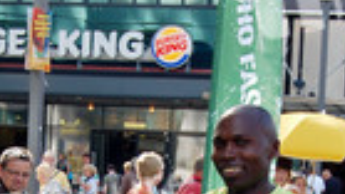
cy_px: 353
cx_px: 149
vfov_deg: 7.4
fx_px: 1449
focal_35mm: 159
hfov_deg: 13.6
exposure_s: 1/160
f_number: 6.3
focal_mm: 35
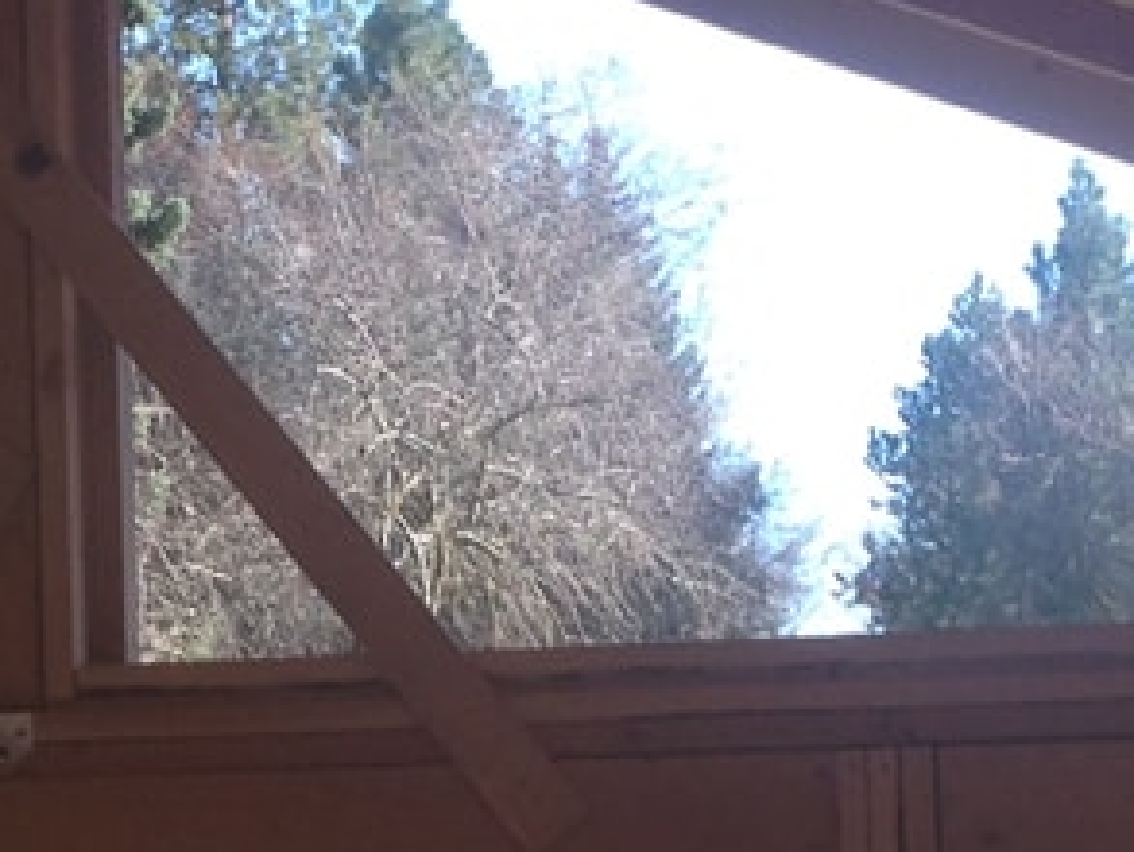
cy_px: 593
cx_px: 381
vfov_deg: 9.9
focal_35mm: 150
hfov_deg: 13.1
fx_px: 4916
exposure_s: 1/232
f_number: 2.4
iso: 50
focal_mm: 4.12
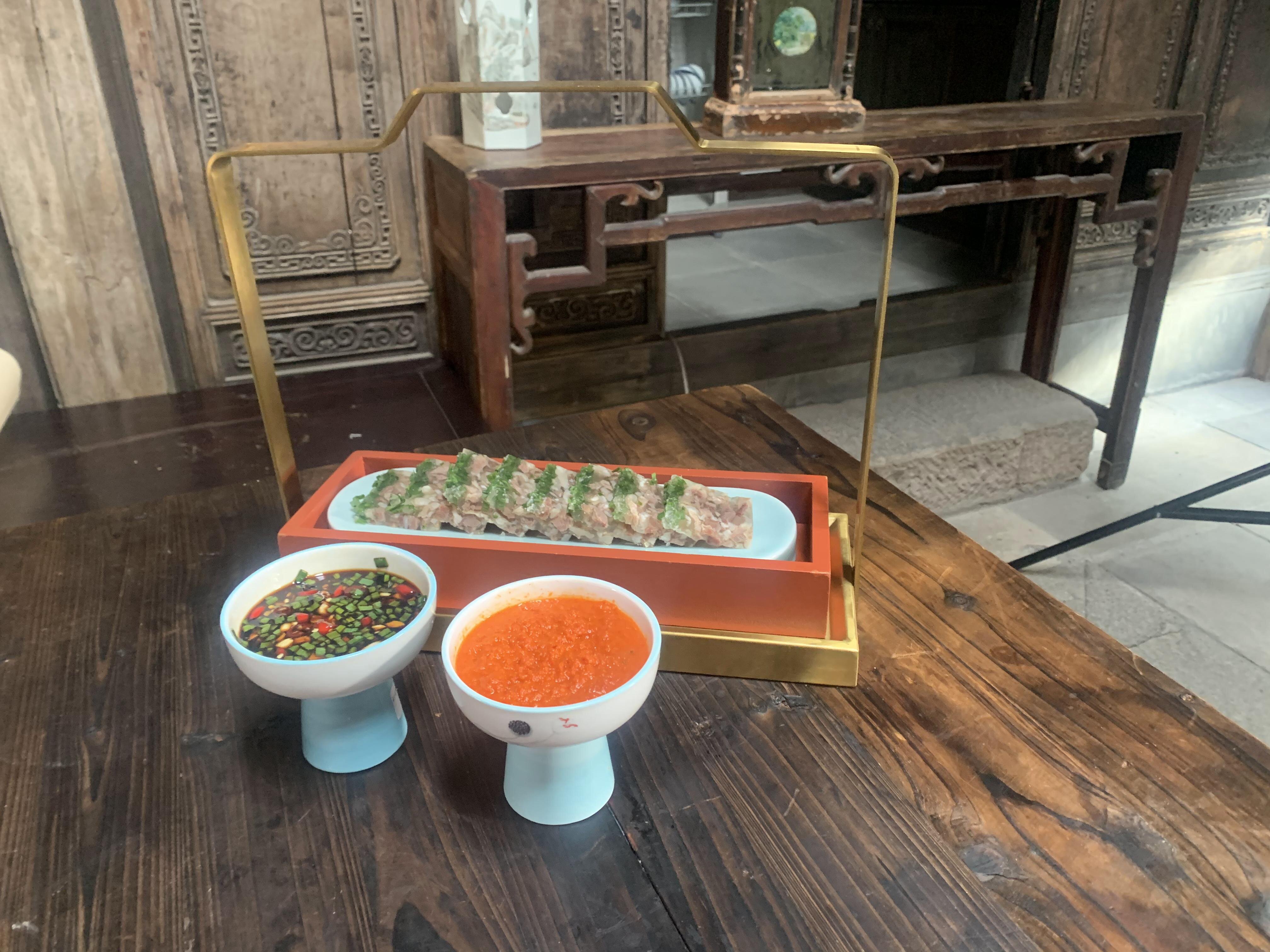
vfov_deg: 53.1
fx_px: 954
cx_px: 635
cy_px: 476
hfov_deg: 67.3
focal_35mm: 26
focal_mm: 4.25
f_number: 1.8
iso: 400
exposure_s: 1/46
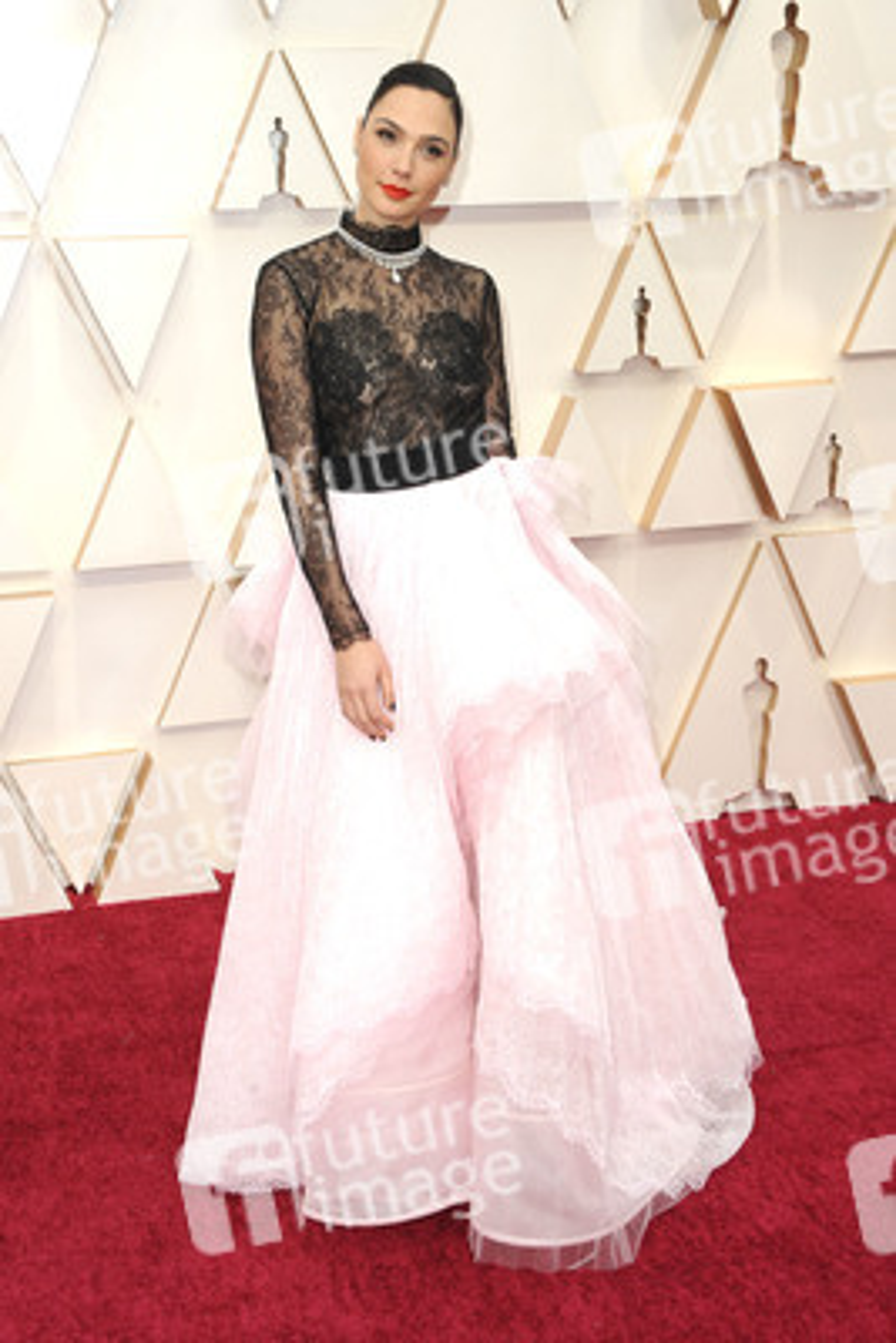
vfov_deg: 41.1
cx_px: 448
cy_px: 672
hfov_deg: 28.1
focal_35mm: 48
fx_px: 1790
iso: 1250
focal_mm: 48
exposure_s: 1/250
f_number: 8
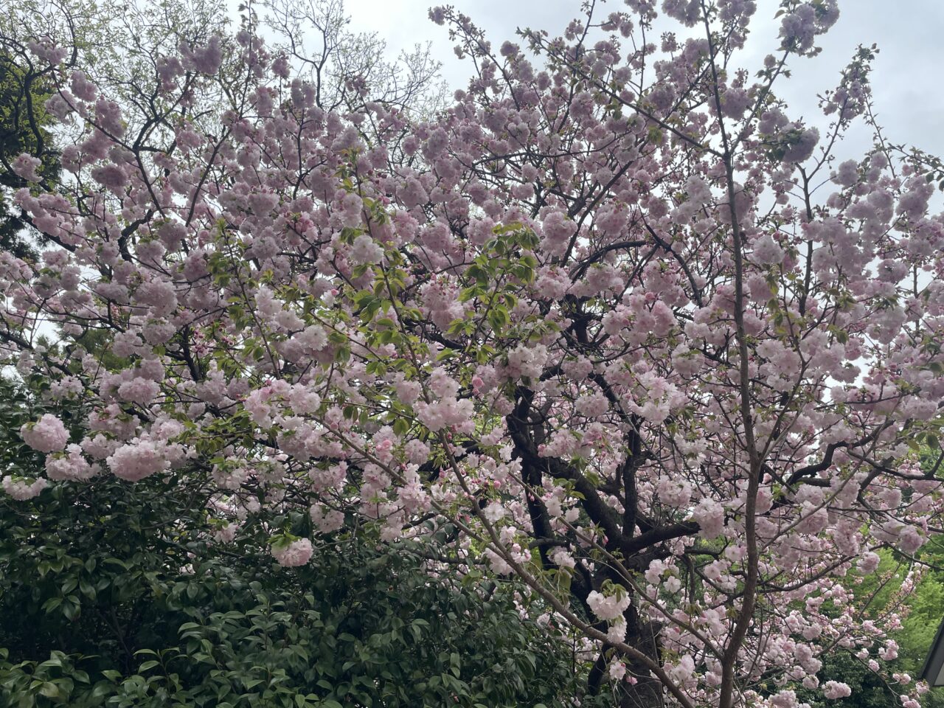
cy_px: 354
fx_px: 709
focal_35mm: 26
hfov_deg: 67.3
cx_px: 472
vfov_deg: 53.1
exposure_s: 1/265
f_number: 1.6
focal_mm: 4.2
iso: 32
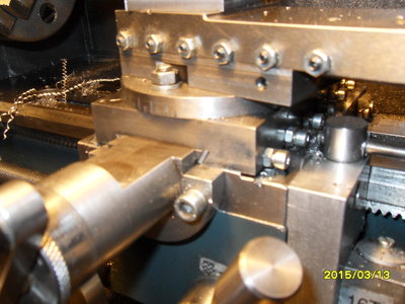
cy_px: 152
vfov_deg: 40.7
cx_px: 202
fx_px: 409
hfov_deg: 52.6
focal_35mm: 35
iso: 400
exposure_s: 1/45
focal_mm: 6.3
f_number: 3.5
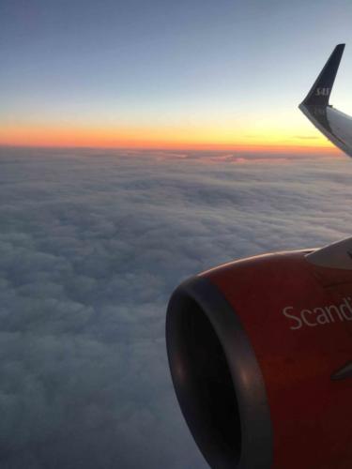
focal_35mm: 29
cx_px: 176
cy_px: 234
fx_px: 393
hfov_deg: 48.2
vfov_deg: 61.7
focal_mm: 4.15
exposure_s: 1/50
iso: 32
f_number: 2.2
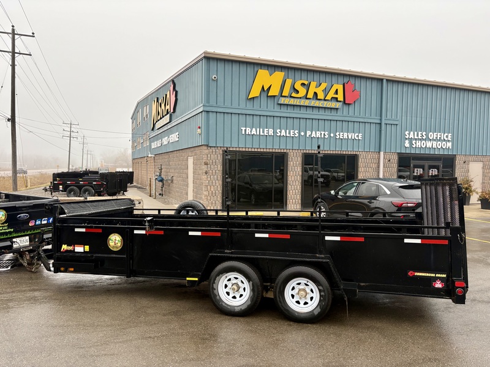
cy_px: 184
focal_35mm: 26
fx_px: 368
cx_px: 245
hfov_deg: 67.3
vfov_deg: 53.1
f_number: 1.6
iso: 50
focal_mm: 5.96
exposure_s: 1/427
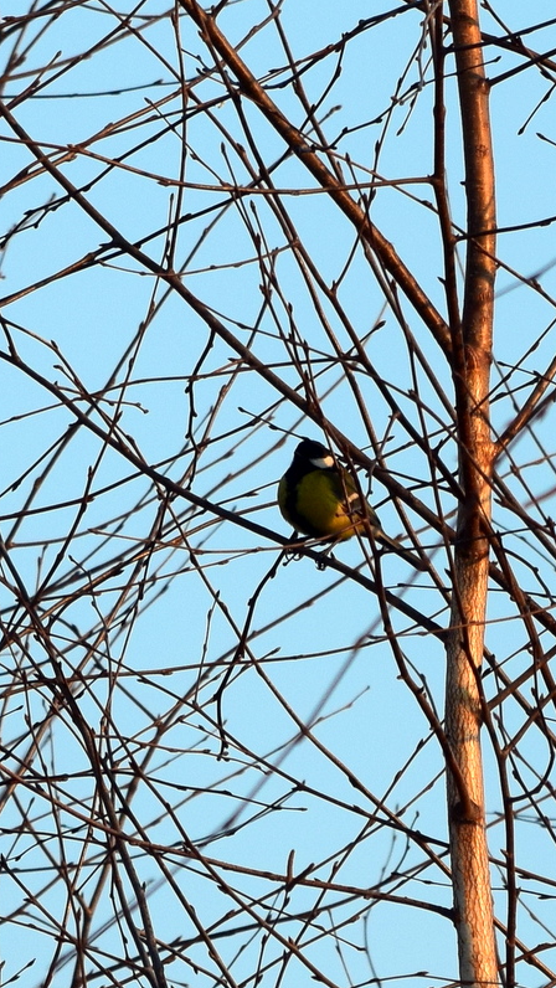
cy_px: 494
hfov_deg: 4.3
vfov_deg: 7.6
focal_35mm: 285
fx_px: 7467
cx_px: 316
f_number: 11
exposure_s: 1/400
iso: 400
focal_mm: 180
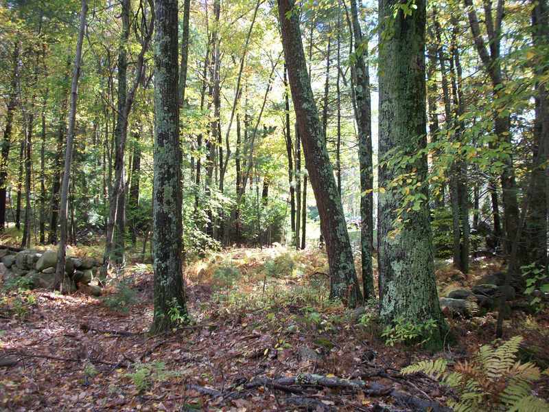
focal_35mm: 37
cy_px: 206
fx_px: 587
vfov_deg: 38.7
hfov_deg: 50.1
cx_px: 274
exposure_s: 1/77.4
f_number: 2.8
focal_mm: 6.2
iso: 80
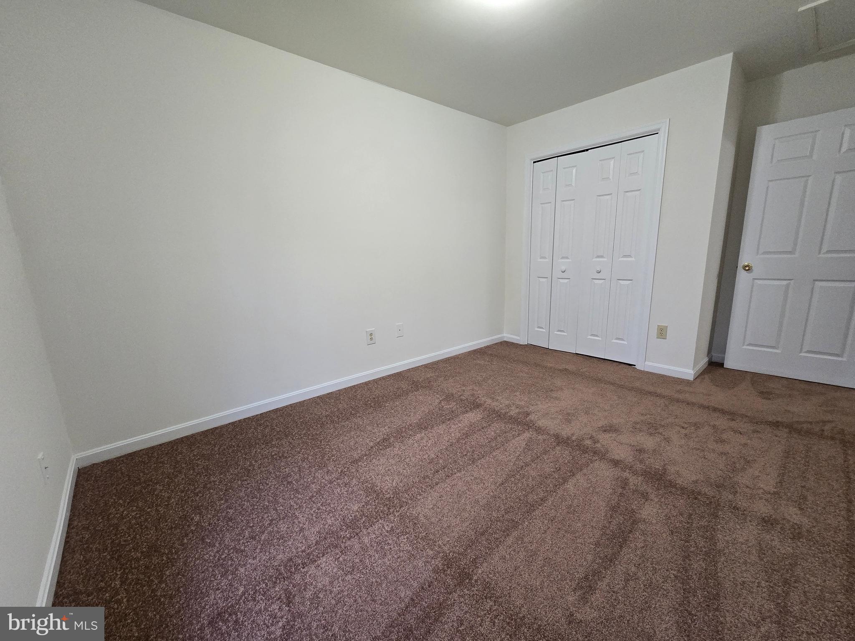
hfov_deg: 106.2
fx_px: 321
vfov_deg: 89.9
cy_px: 320
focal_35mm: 13
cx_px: 428
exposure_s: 1/60
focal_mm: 2.2
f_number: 2.2
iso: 500
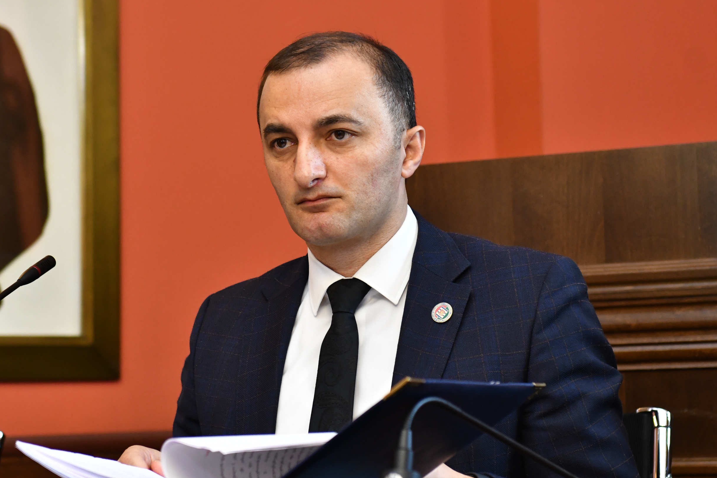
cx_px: 327
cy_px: 223
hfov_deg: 18.1
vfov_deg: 12.1
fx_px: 2250
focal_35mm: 113
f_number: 3.5
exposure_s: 1/125
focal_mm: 66
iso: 2500
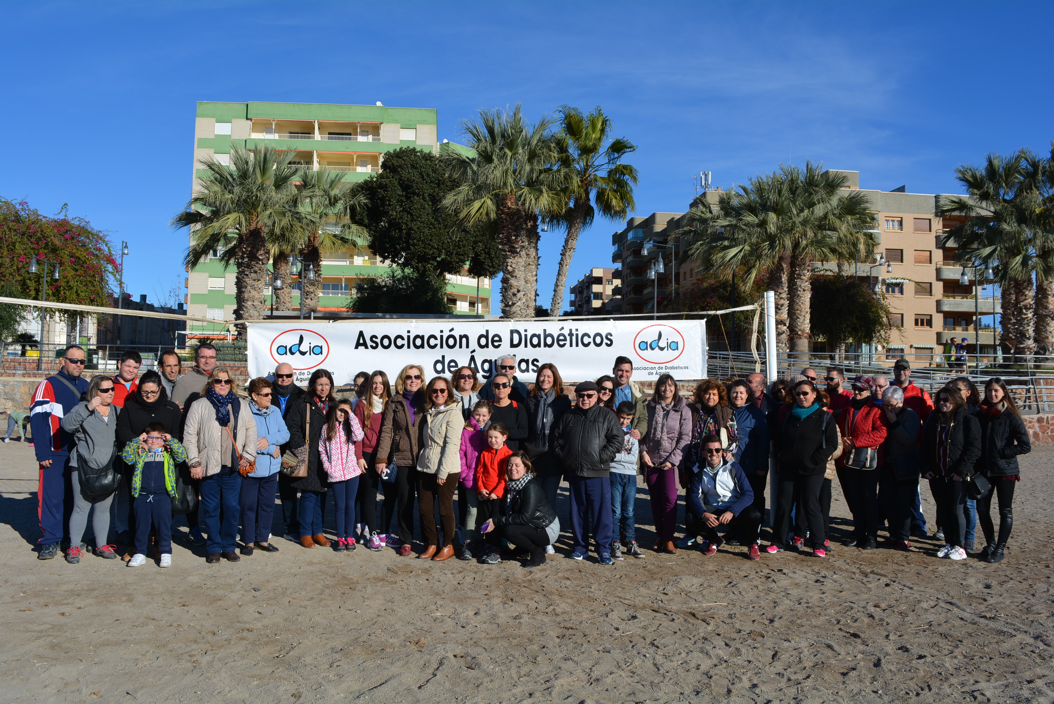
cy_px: 352
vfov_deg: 48.0
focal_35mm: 27
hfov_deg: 67.3
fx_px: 791
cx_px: 527
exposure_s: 1/320
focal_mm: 18
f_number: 9
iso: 100
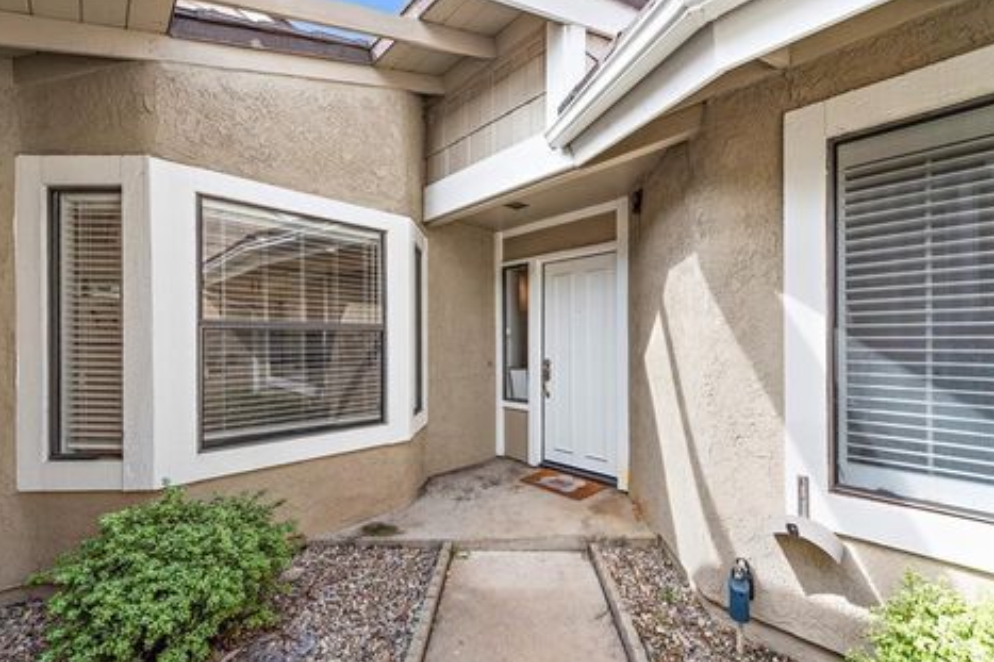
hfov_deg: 100.4
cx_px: 517
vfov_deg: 77.3
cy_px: 342
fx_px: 414
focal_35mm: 15
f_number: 7.1
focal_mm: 14
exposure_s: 1/200
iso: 160
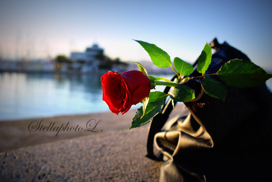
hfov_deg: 45.0
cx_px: 136
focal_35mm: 44
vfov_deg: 30.8
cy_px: 91
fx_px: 329
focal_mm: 29
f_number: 5.6
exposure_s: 1/320
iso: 100
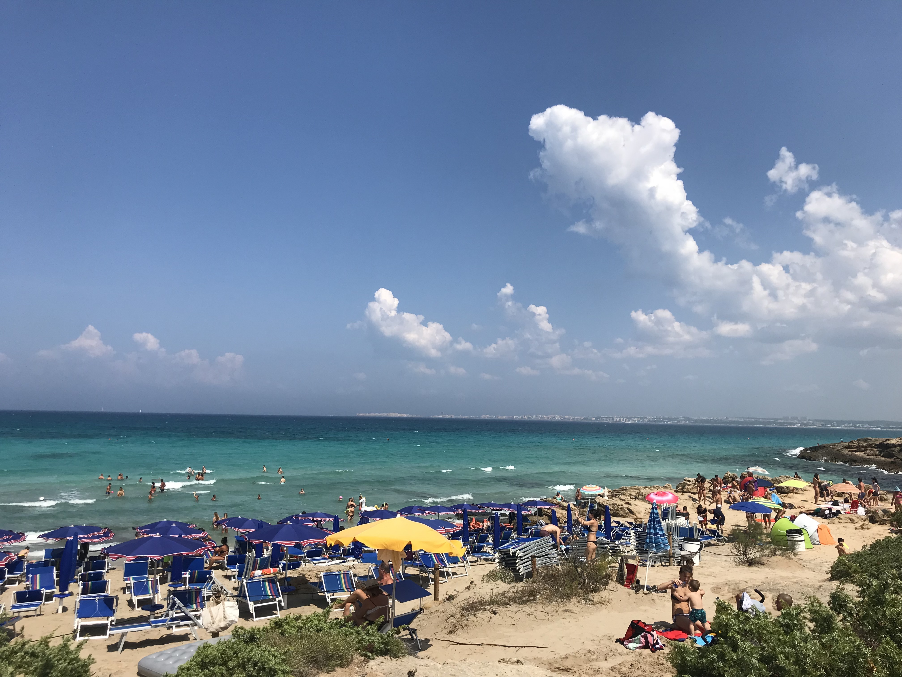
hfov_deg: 63.4
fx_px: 730
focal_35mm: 28
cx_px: 451
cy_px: 338
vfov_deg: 49.7
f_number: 1.8
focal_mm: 3.99
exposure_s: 1/4000
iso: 20
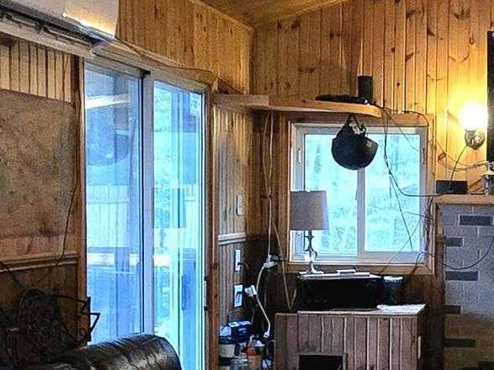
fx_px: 970
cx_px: 578
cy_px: 274
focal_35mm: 68
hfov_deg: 25.8
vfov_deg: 21.4
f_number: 2.2
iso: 1250
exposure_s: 1/60.2
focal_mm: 2.2
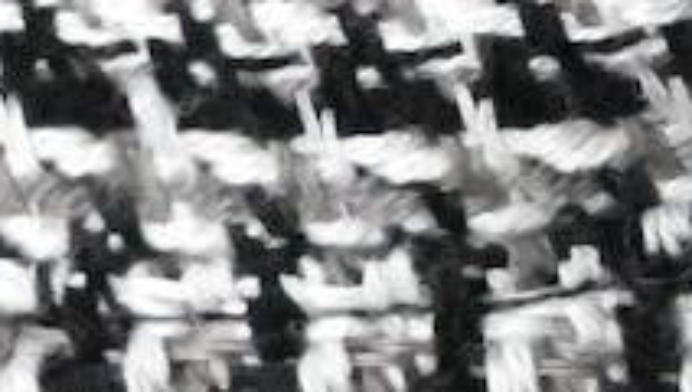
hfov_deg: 6.0
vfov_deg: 3.5
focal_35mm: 350
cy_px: 385
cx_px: 1224
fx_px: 6432
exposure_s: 1/640
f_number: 13
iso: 25600
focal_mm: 34
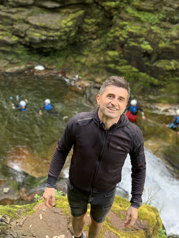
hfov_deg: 26.6
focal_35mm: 55
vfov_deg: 34.9
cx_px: 91
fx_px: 379
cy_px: 115
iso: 40
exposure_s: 1/122
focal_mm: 6
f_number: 2.4
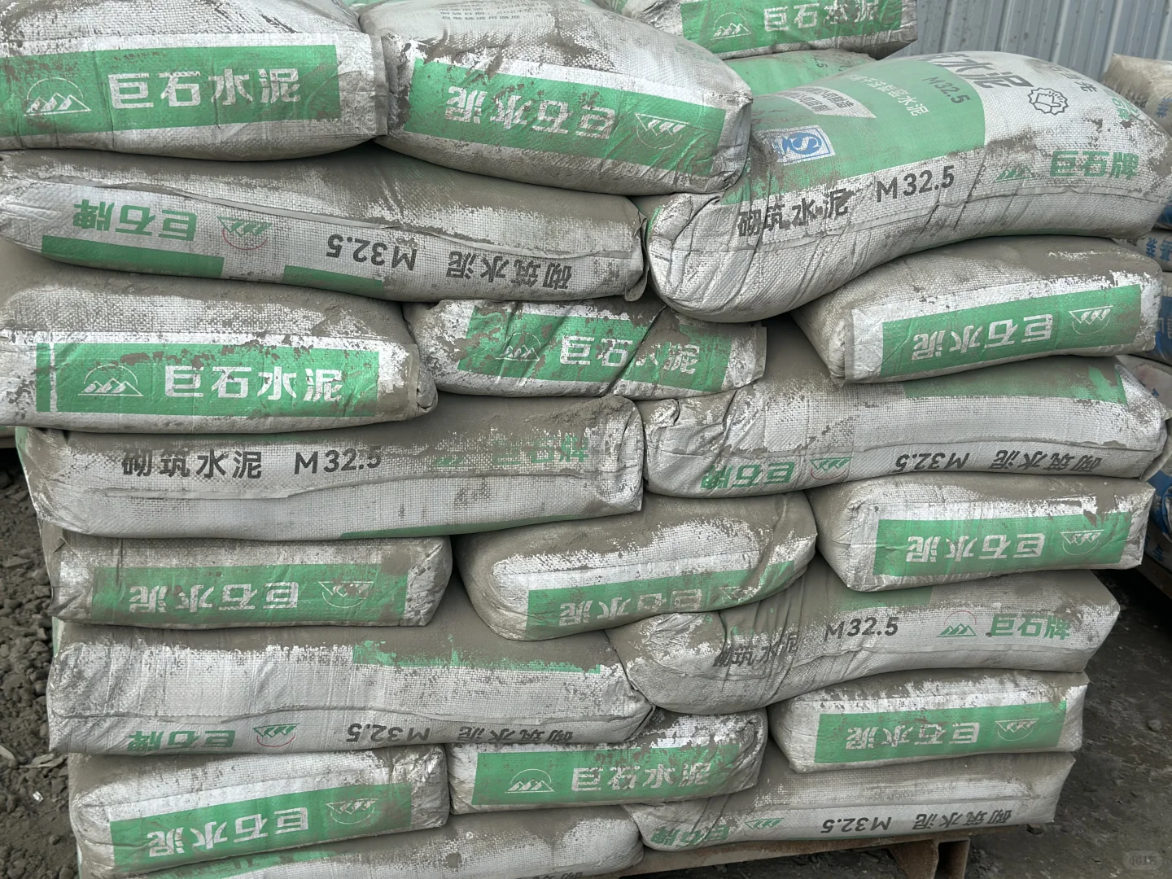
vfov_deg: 30.3
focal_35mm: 48
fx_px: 1625
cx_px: 586
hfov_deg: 39.7
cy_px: 440
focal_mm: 6.86
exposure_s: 1/5000
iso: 100
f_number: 1.78
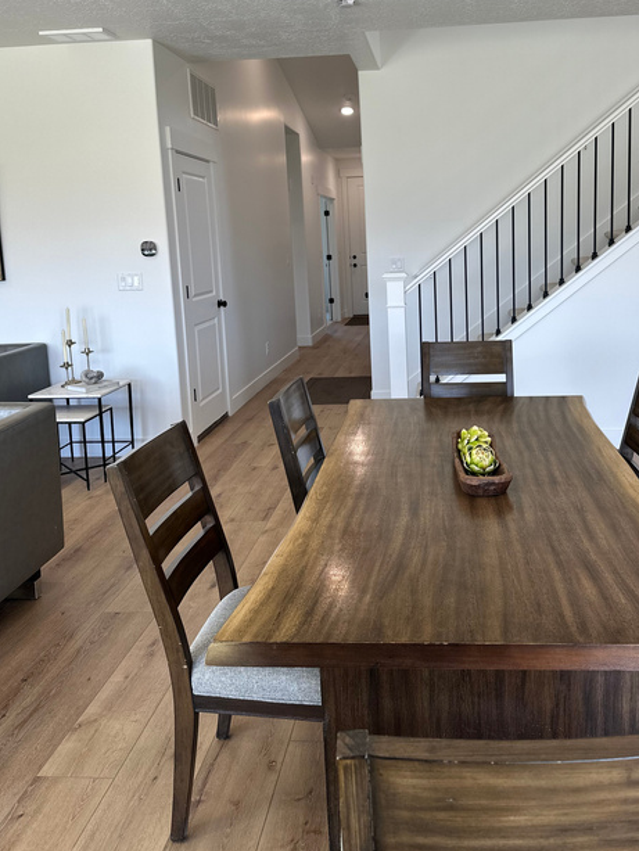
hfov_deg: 46.5
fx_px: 738
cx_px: 385
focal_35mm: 30
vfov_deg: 59.3
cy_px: 327
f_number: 1.78
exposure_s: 1/125
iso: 50
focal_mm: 6.86
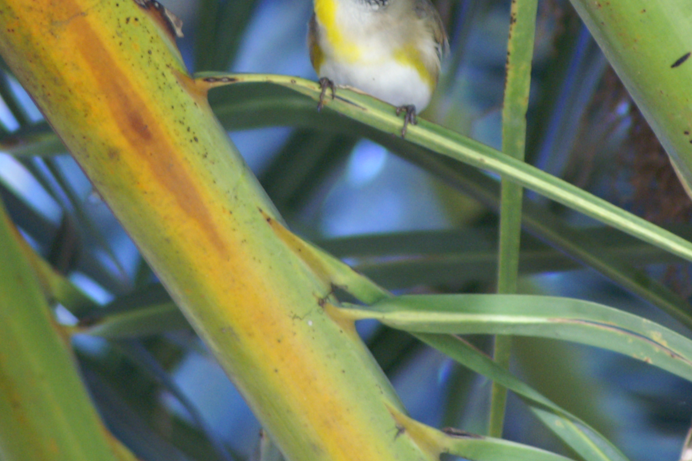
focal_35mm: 793
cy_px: 27
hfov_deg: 2.6
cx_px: 401
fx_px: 15232
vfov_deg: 1.7
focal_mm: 250
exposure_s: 1/160
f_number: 5.6
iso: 800
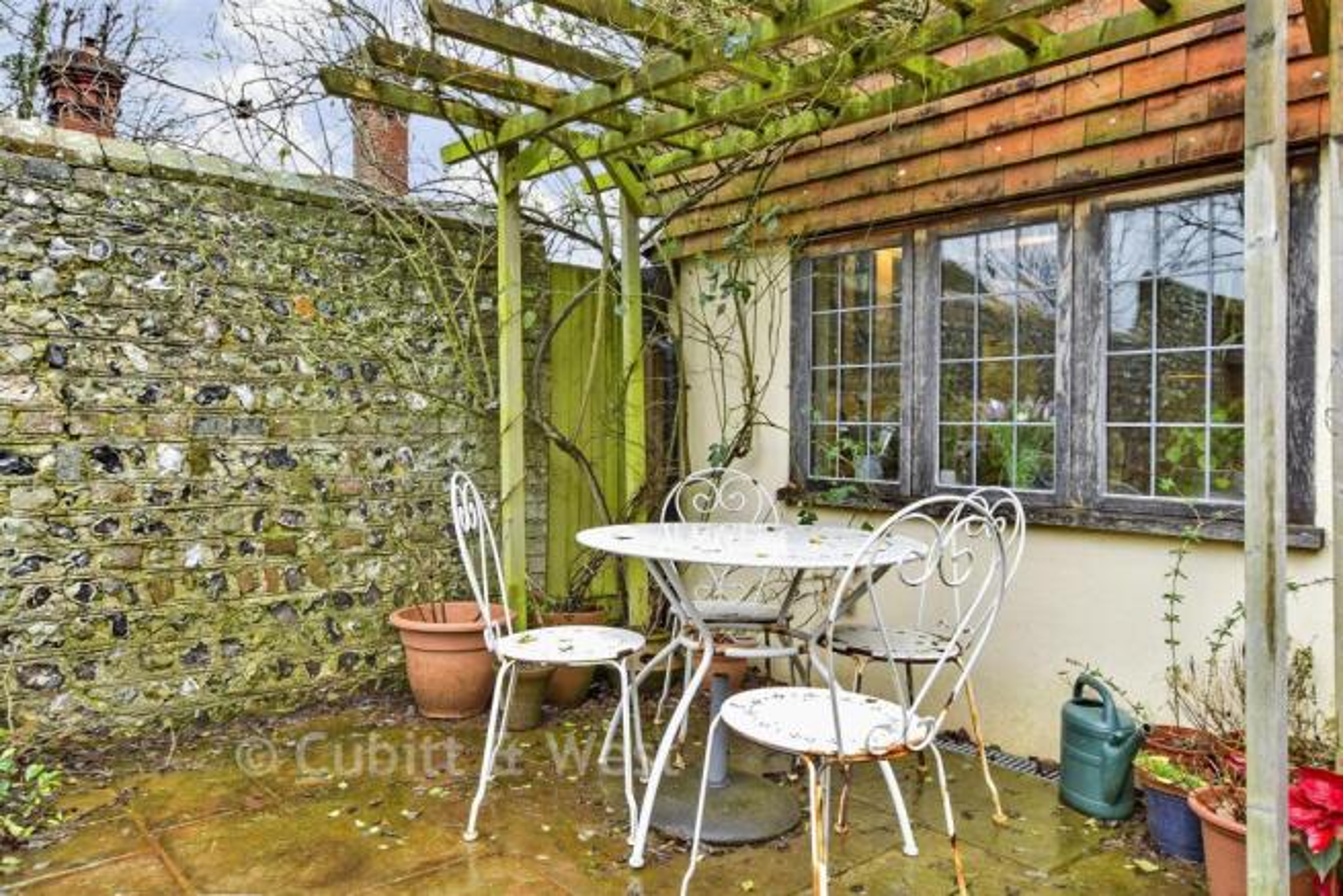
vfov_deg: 53.2
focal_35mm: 24
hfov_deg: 73.7
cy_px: 448
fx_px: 895
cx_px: 672
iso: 200
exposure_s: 1/50
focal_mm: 16
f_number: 8
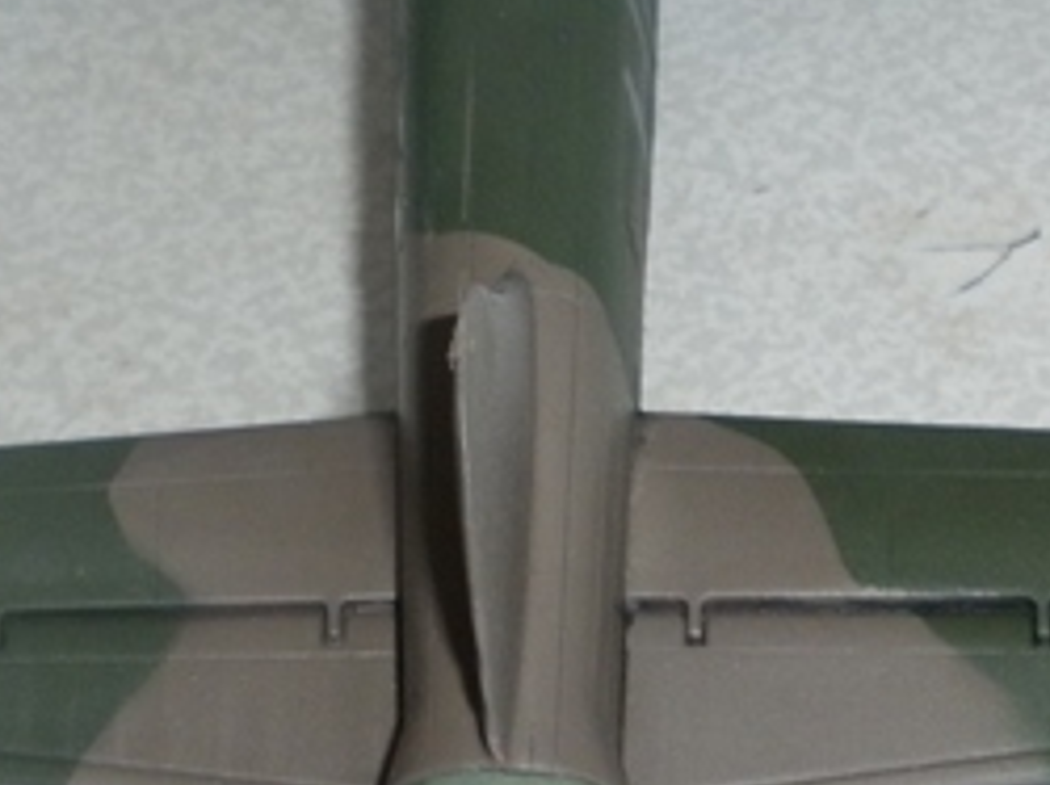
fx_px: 3061
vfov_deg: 14.2
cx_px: 483
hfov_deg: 19.5
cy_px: -145
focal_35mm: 101
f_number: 2.8
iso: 80
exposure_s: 1/30
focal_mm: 5
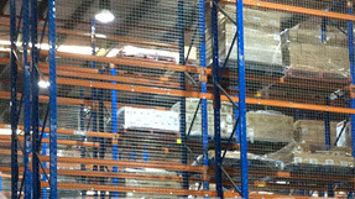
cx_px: 192
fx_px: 941
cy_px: 247
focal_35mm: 100
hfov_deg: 21.4
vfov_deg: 11.8
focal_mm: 3.3
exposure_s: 1/24
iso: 200
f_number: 2.4
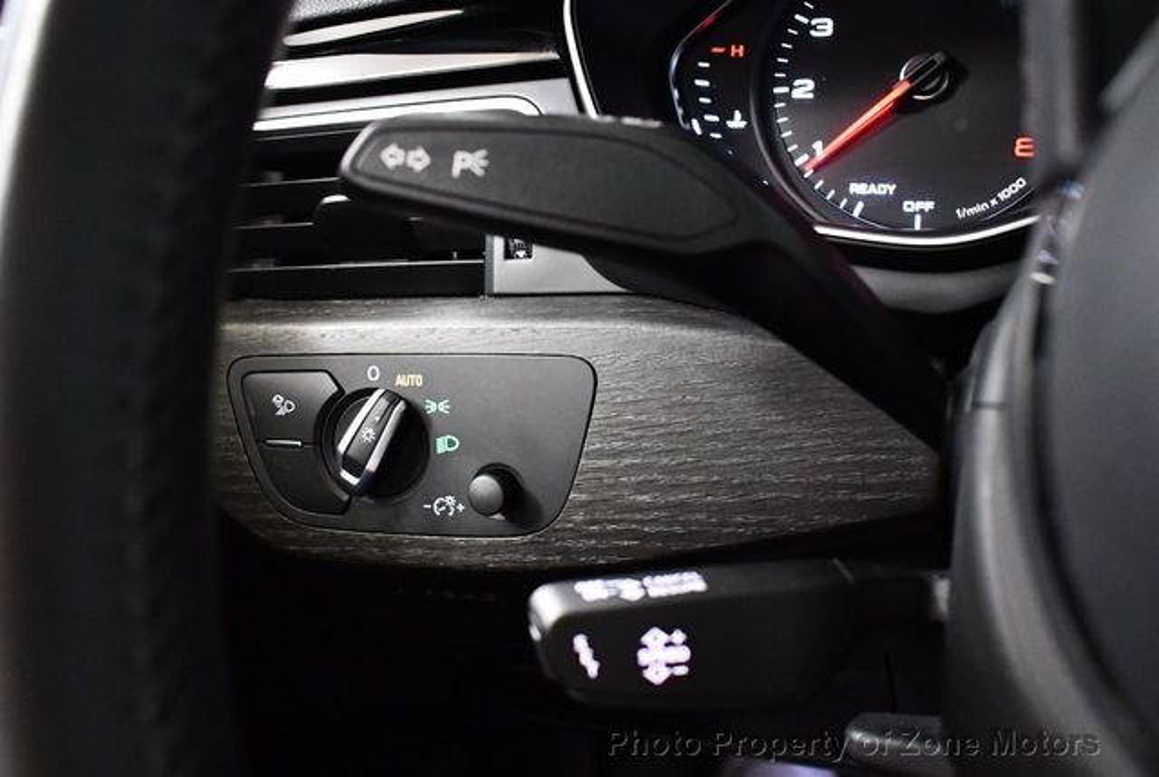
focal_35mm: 36
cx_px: 580
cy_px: 388
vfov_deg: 37.0
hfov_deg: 53.1
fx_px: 1161
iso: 5000
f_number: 3.5
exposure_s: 1/60
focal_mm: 18
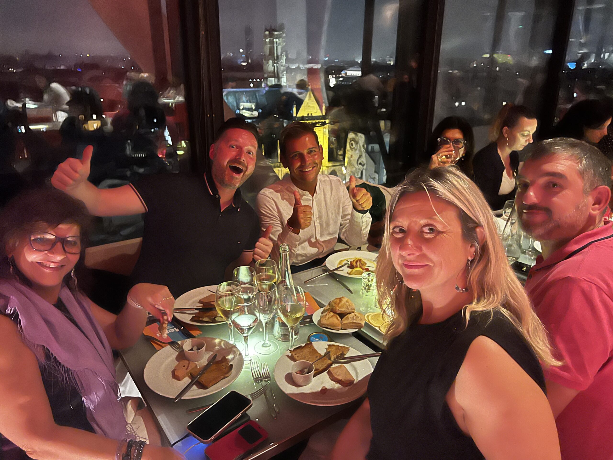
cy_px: 230
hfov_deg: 67.3
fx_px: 460
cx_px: 306
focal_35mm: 26
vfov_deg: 53.1
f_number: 1.5
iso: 1000
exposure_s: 1/14
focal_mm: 5.7
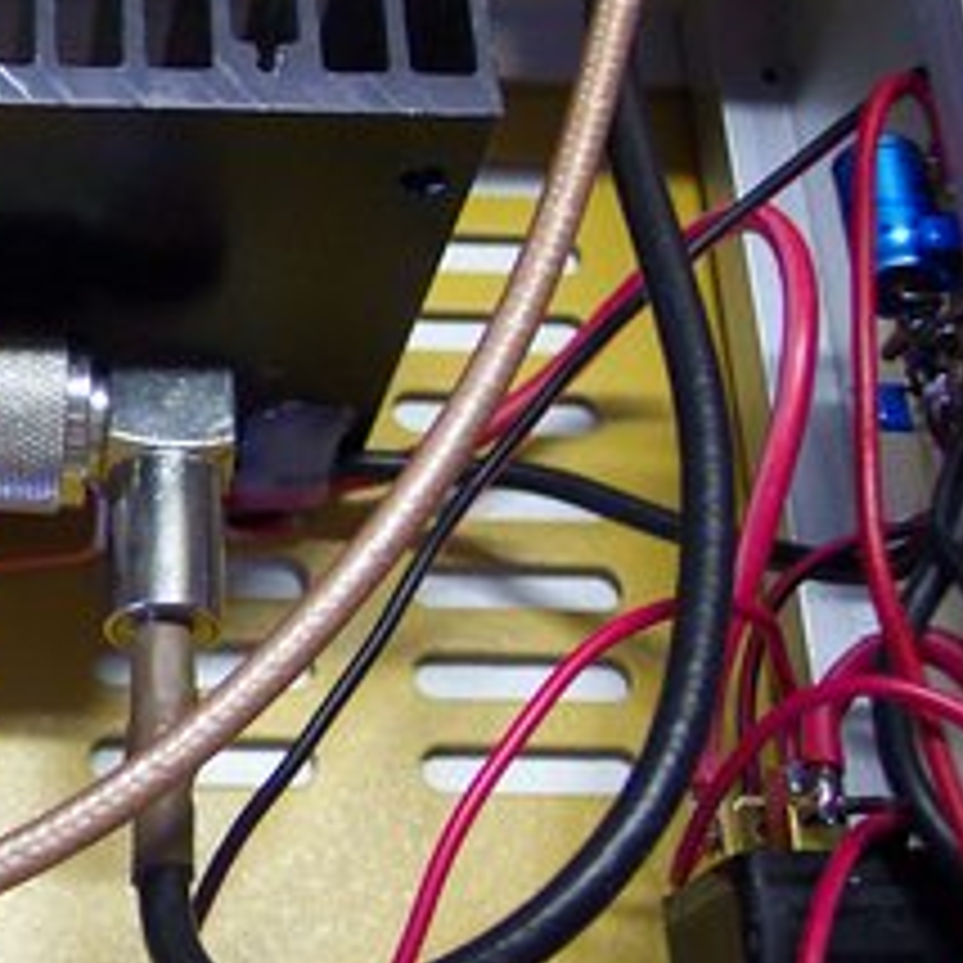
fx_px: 2424
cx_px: -142
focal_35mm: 77
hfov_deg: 21.2
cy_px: 511
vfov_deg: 22.5
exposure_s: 1/10
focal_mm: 8
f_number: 2.8
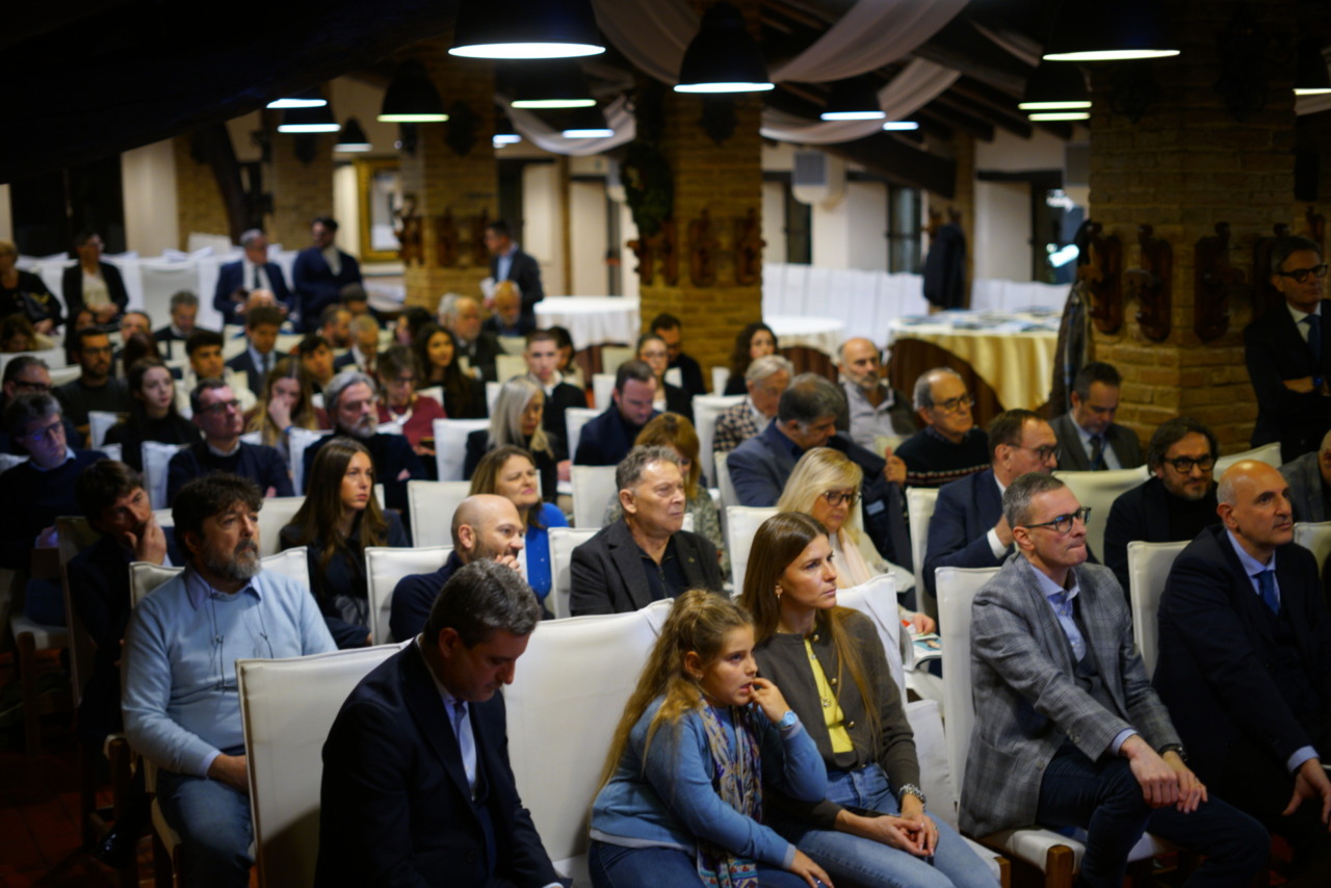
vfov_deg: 27.0
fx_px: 1849
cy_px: 444
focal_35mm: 50
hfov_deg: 39.6
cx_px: 666
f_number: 2
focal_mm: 50
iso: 1000
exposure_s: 1/100
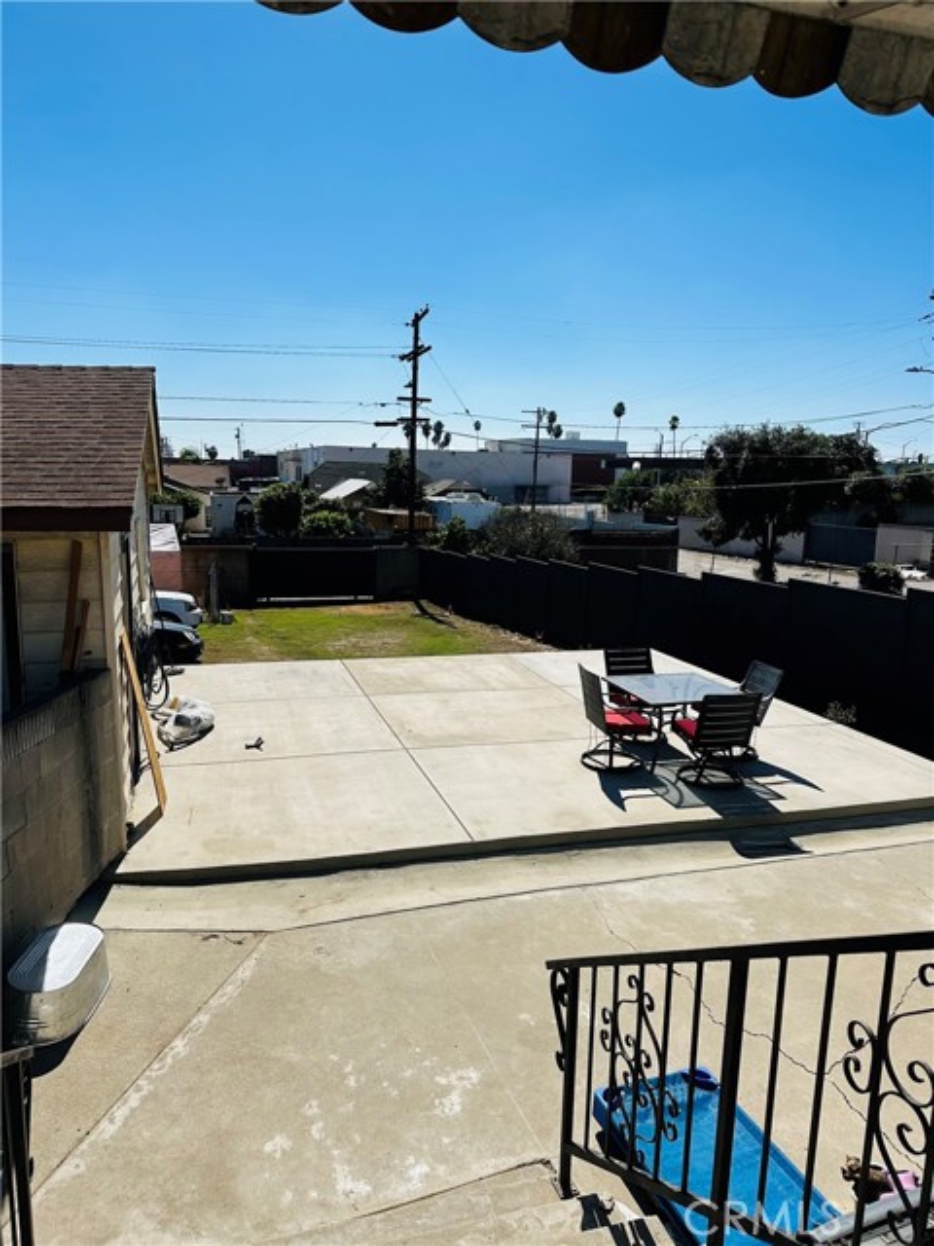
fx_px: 863
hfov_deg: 56.8
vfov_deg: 71.6
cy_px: 623
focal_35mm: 24
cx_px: 467
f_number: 1.78
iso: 80
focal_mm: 6.86
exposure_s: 1/8197
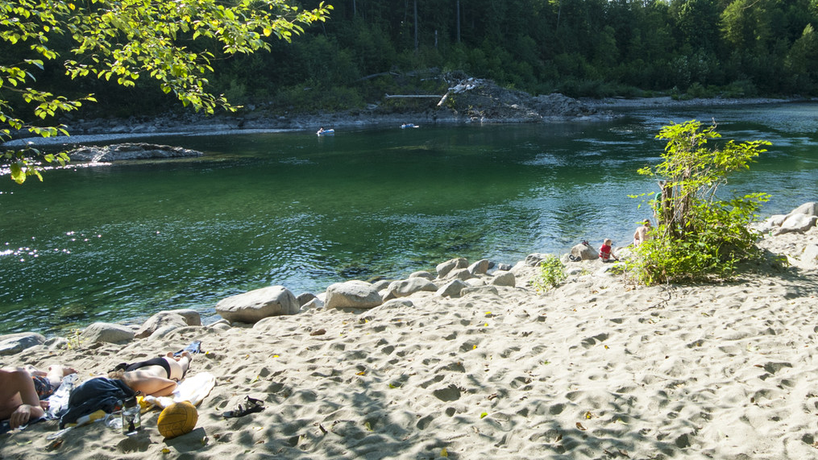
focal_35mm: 25
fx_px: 542
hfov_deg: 72.2
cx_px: 534
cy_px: 153
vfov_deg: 45.3
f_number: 5
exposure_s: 1/100
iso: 250
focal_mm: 10
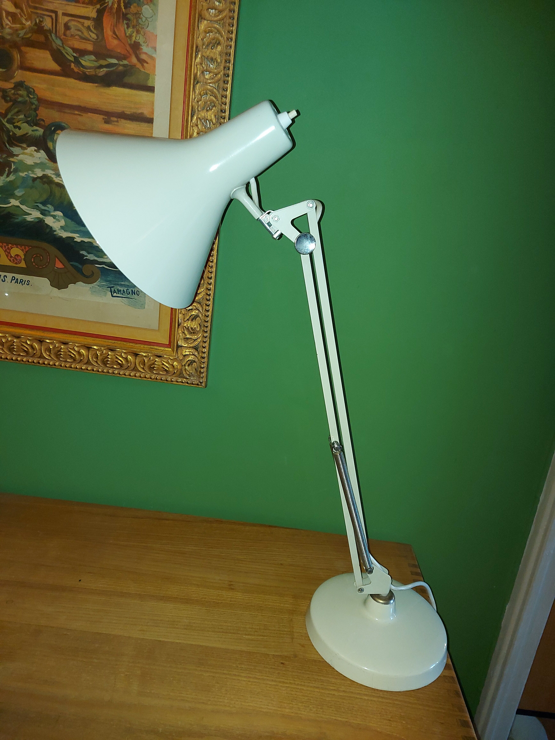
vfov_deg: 71.6
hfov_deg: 56.8
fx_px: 513
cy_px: 370
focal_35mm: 24
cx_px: 278
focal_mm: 5.23
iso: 200
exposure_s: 1/60
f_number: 1.8
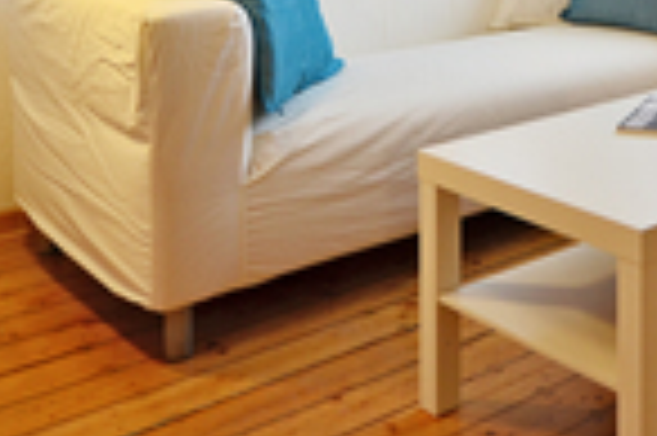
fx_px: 1094
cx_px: 688
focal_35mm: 60
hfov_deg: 30.5
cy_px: -169
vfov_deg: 20.2
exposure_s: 1/60
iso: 250
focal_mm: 14
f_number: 4
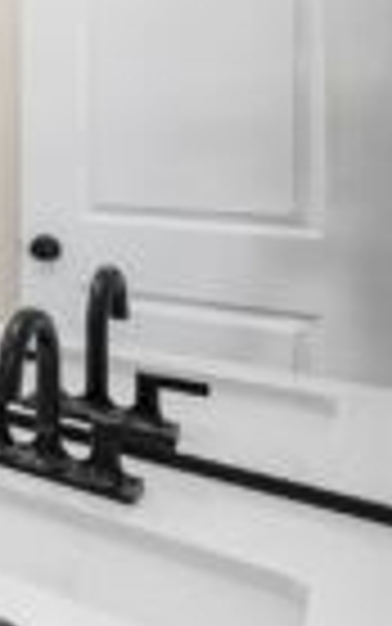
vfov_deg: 46.4
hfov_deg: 16.2
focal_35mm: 41
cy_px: 155
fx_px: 700
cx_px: -505
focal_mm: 14
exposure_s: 1/60
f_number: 7.1
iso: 100
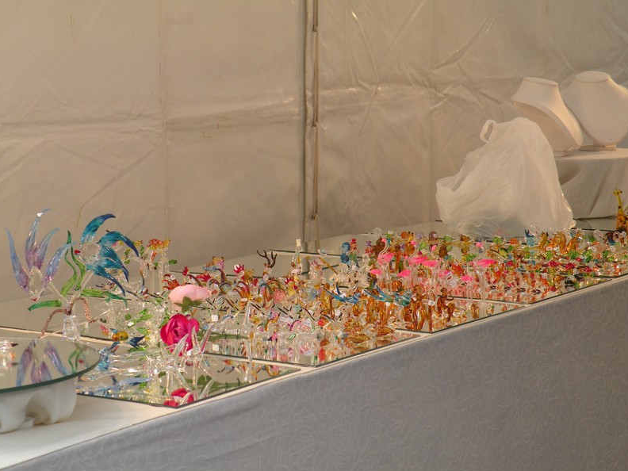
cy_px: 237
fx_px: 1850
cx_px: 314
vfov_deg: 14.5
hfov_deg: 19.3
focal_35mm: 102
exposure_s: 1/69
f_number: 4
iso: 109
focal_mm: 17.9
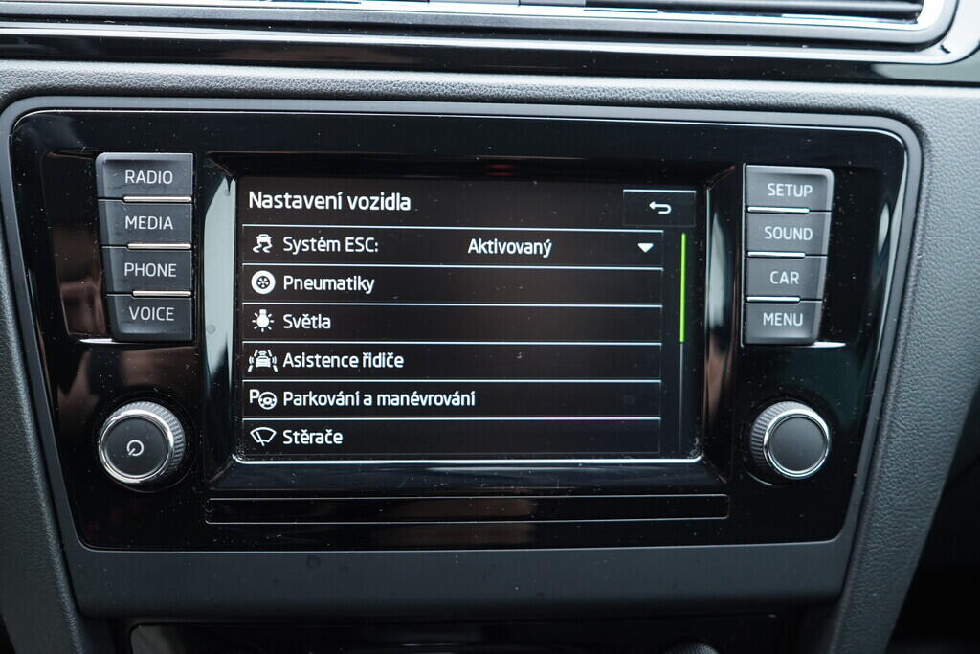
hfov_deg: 53.1
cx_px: 490
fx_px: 980
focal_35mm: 36
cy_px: 327
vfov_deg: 36.9
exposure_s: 1/40
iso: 640
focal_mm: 24
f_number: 2.8
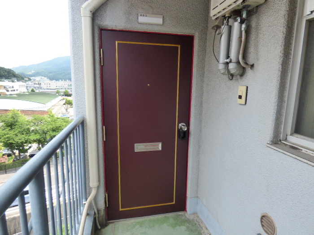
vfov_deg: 66.0
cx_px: 157
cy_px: 118
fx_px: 181
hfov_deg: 81.7
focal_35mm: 20
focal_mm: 3.58
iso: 160
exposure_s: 1/400
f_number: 2.8
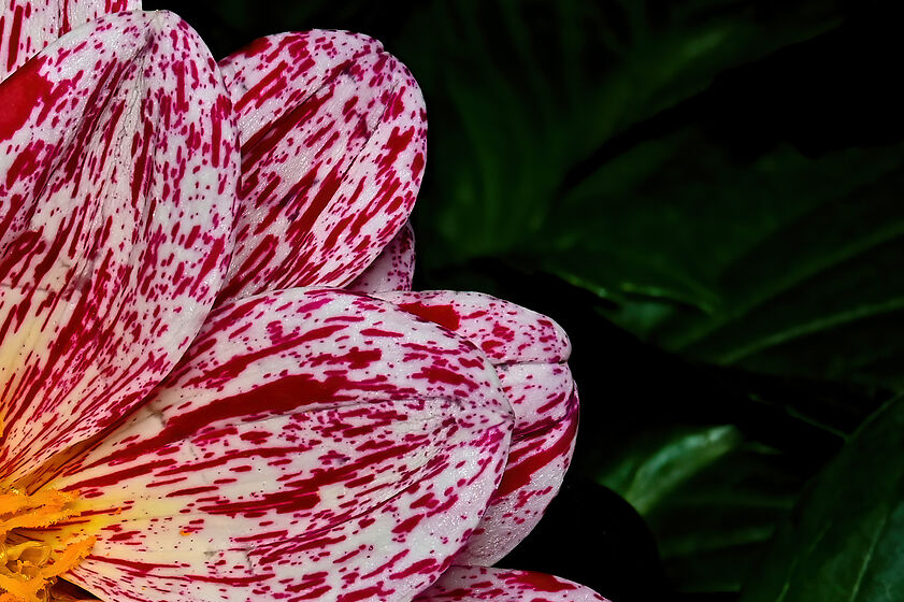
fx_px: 8233
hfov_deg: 6.3
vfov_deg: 4.2
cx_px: -17
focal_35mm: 328
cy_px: 541
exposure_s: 1
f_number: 22
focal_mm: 115
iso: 640
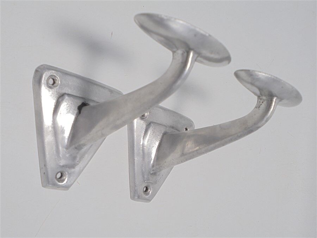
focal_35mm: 38
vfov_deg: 37.7
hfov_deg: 49.0
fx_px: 348
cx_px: 158
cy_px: 119
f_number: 4.2
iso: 100
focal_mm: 6.9
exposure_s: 1/80
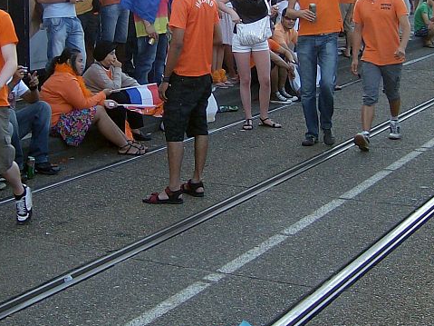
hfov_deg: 24.1
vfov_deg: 17.8
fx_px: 1015
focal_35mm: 81
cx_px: 169
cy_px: 16
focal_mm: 6.4
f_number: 2.9
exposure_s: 1/254
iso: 100
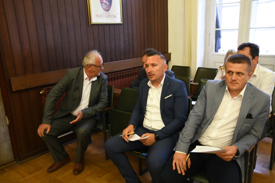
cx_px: 138
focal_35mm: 31
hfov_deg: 60.3
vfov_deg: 42.3
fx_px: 237
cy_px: 92
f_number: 3.5
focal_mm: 21
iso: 1250
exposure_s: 1/40
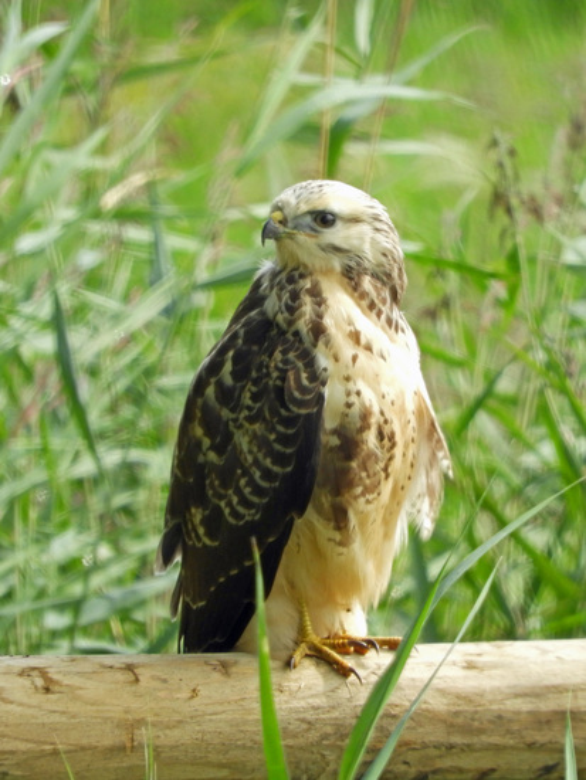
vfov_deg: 1.8
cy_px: 390
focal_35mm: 1100
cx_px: 293
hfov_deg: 1.4
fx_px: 24809
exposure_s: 1/250
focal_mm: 197.1
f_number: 5.6
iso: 180
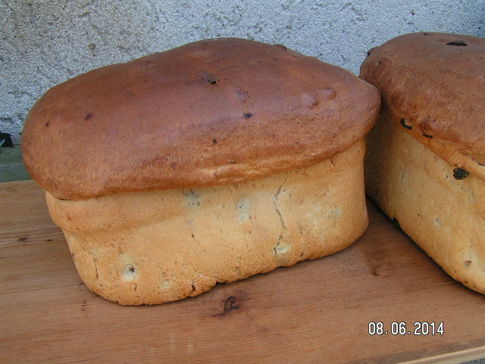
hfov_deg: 49.0
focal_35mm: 38
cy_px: 182
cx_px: 242
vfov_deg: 37.7
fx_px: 532
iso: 50
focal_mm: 5.8
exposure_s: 1/60
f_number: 4
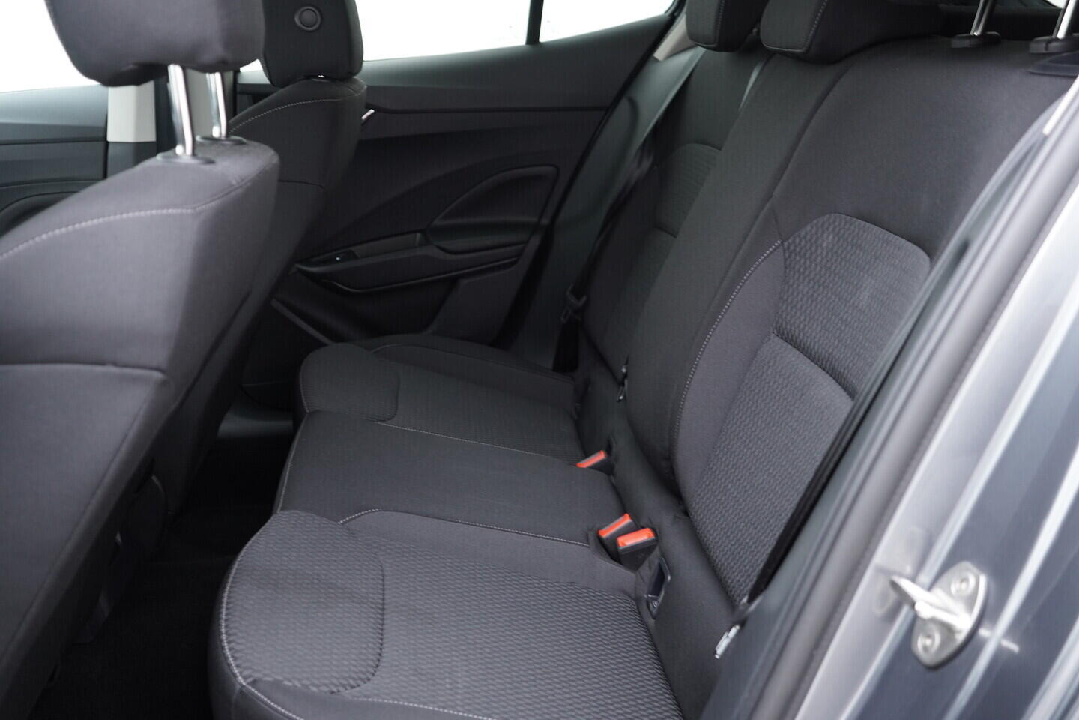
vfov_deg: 36.9
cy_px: 360
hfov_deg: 53.1
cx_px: 540
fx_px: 1079
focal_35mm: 36
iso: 500
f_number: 2.8
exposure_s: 1/40
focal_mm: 24
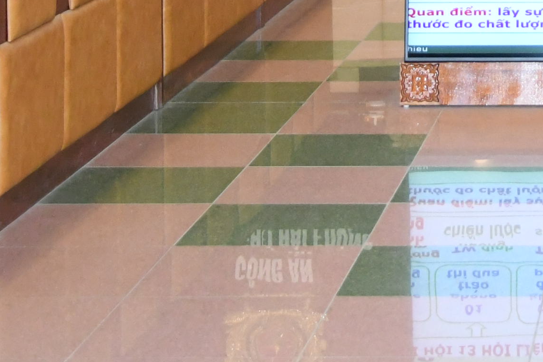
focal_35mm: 154
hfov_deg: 13.0
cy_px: -278
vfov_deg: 8.6
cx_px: 651
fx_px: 2322
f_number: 4
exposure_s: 1/200
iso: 2500
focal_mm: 28
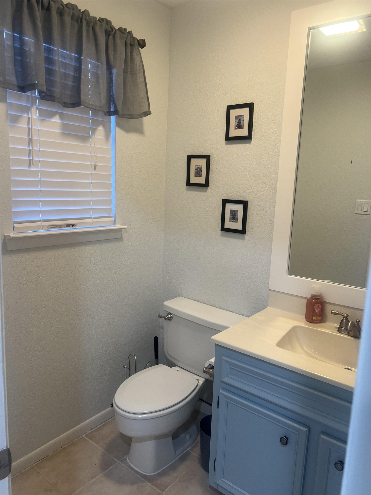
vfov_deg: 67.3
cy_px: 248
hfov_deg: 53.1
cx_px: 186
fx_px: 372
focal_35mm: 26
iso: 125
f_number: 1.5
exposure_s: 1/120
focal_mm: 5.7
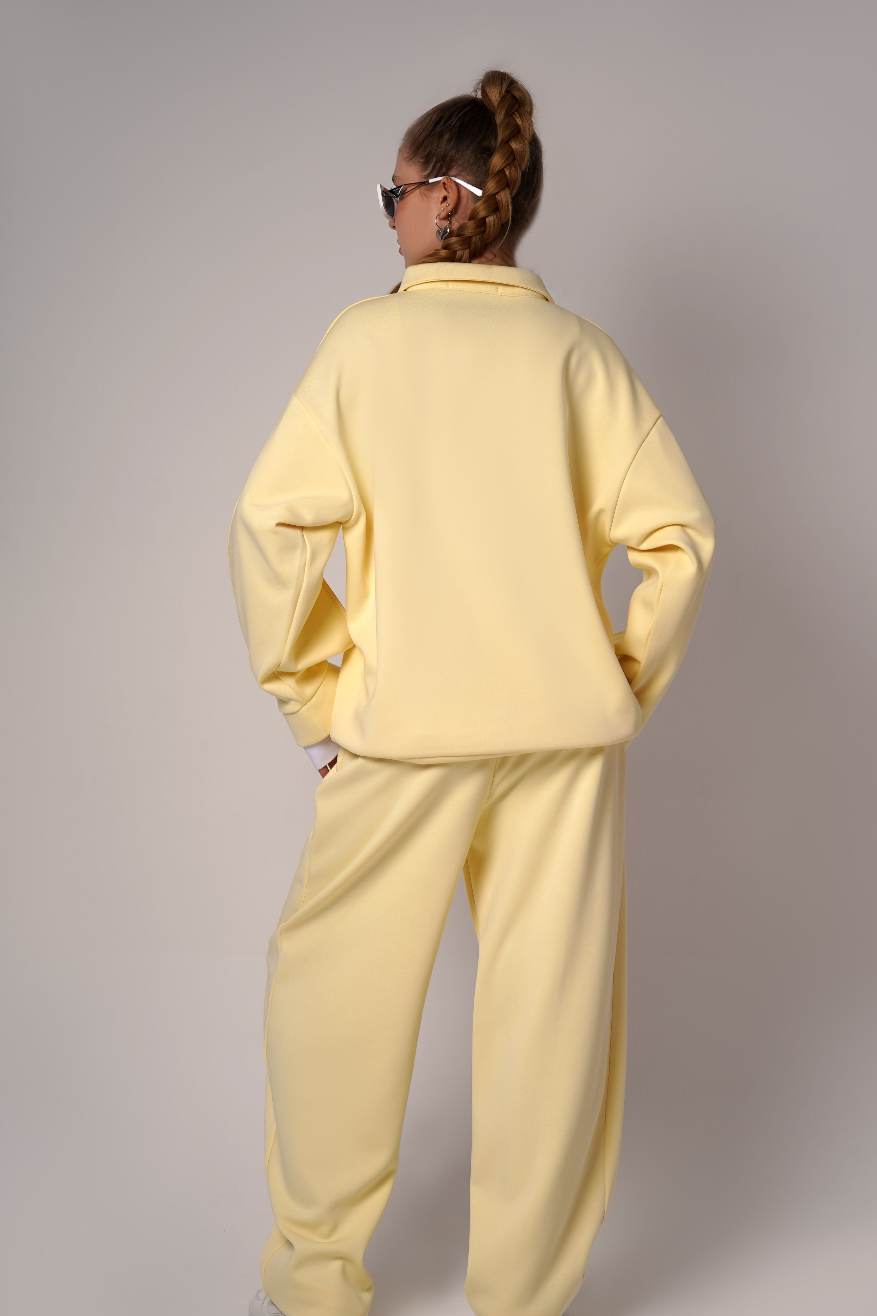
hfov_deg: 22.6
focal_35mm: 60
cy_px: 732
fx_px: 2192
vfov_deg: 33.4
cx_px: 454
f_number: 10
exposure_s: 1/160
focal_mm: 50
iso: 100
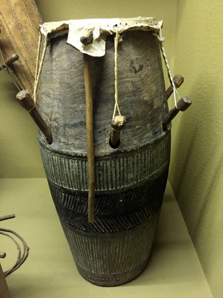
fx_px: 249
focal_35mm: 29
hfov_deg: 48.2
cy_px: 149
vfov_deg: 61.7
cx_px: 112
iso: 400
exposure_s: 1/17
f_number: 2.2
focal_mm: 4.15
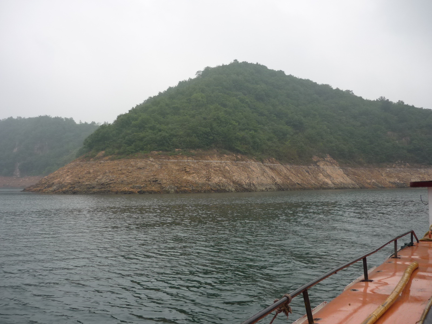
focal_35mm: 33
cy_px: 162
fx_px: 412
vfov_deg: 42.9
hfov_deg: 55.4
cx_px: 216
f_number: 2.8
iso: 100
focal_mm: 5.5
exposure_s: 1/500
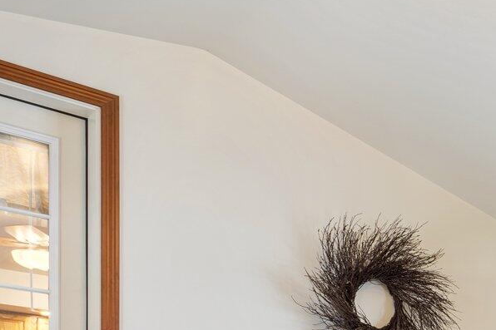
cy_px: 468
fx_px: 758
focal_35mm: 55
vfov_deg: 21.4
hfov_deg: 30.2
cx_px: 612
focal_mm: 16
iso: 80
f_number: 9
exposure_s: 3.2
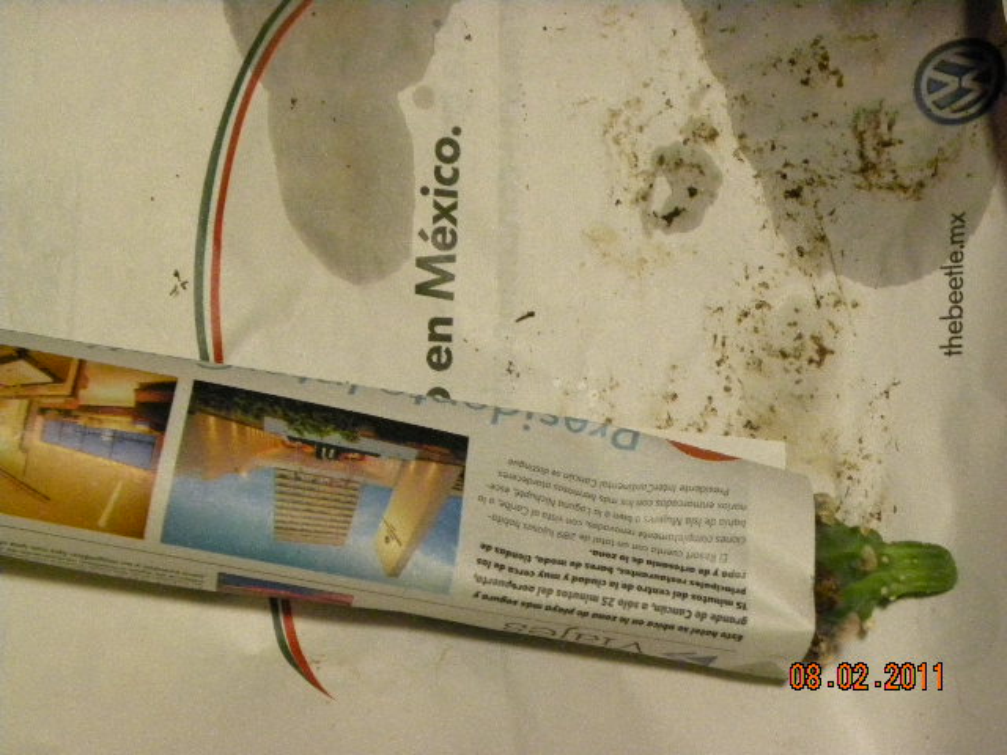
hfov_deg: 33.2
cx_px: 504
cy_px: 378
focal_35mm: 58
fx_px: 1687
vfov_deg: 25.2
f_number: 3.5
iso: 800
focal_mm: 10.3
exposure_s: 1/6.9
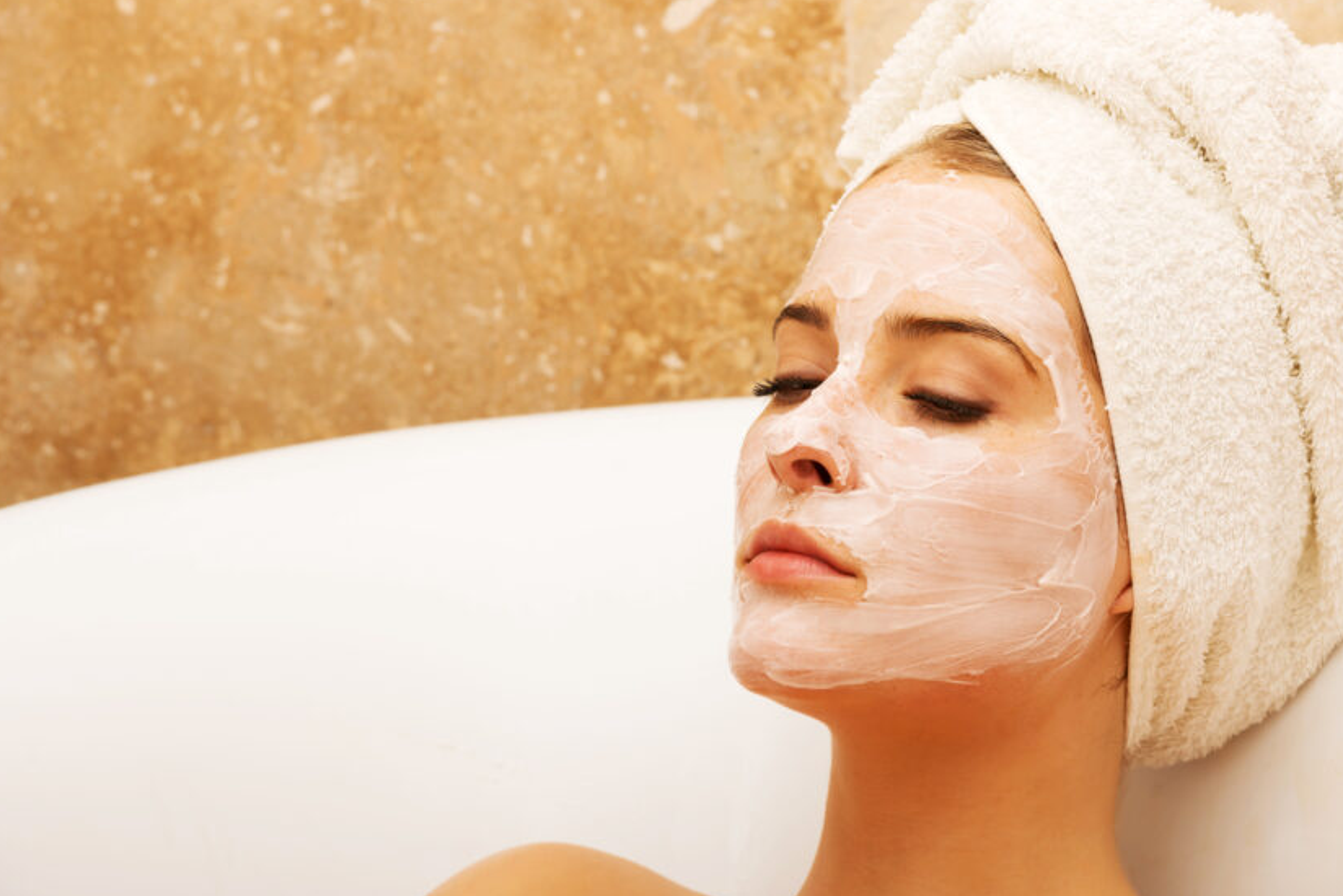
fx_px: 8583
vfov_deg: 6.0
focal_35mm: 230
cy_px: 443
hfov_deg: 8.9
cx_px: 763
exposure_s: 1/200
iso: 100
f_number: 10
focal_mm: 185
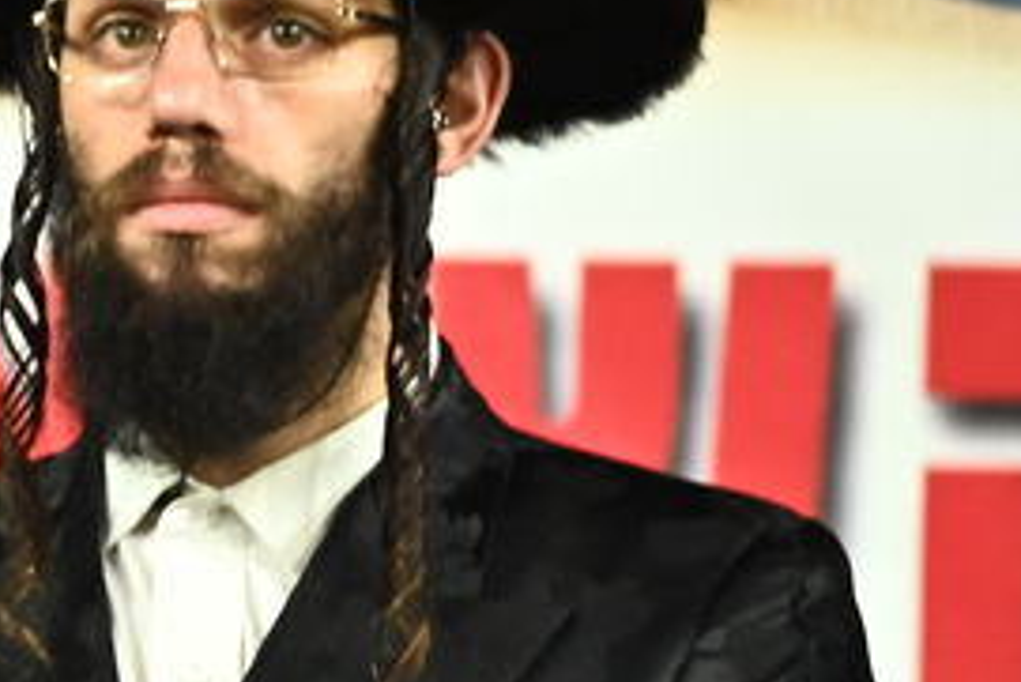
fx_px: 29283
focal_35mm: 1032
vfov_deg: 1.3
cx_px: -1405
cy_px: 610
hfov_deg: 2.0
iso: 3200
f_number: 5.6
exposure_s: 1/160
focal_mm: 200
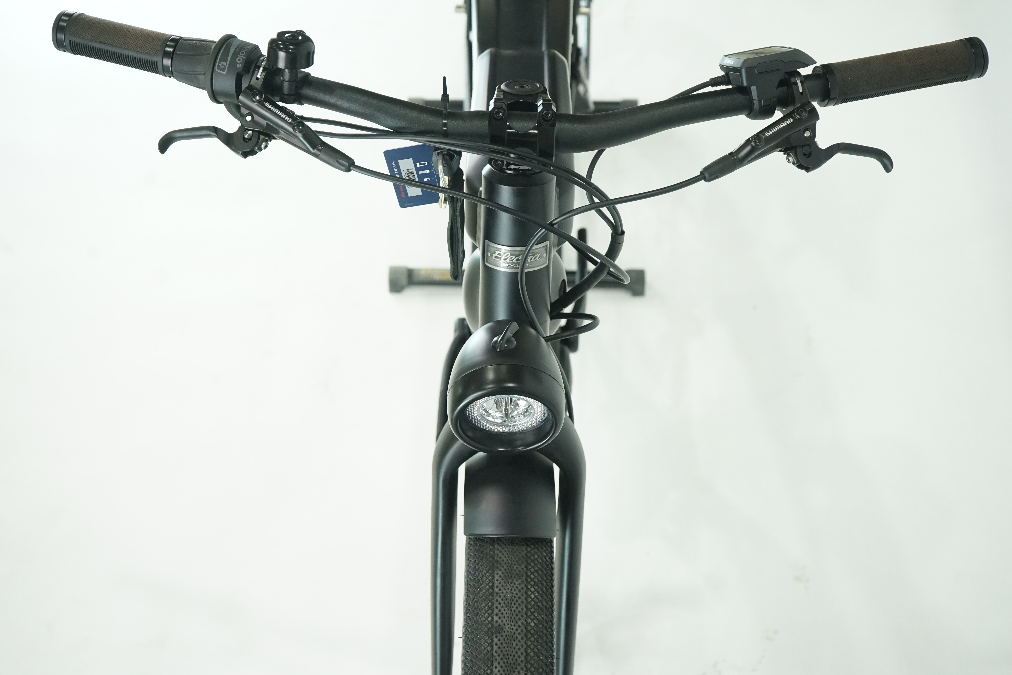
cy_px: 338
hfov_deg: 40.3
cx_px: 506
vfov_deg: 27.5
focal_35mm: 49
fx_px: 1377
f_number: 6.3
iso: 2500
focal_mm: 49
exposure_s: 1/200
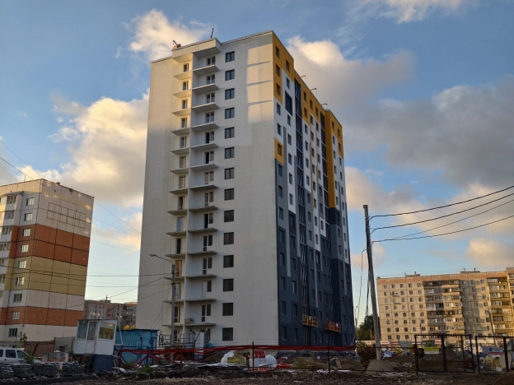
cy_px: 192
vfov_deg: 40.7
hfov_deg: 52.6
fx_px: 520
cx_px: 257
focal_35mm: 35
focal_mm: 10.09
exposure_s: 1/796
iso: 71
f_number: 1.69
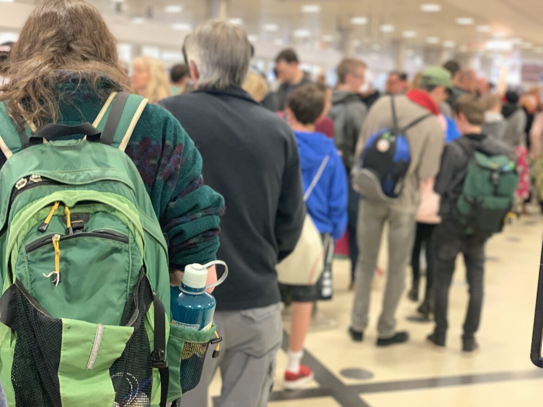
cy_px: 204
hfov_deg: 36.8
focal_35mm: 52
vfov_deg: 28.0
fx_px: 816
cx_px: 272
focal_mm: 6
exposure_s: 1/30
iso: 500
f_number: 2.4
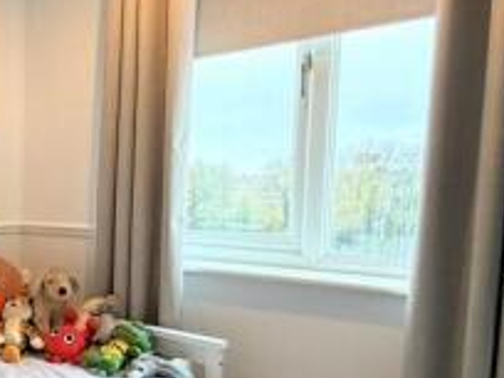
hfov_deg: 39.7
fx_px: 582
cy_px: 233
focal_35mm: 40
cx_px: -26
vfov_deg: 35.8
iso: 320
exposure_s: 1/100
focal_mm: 2.22
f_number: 2.2
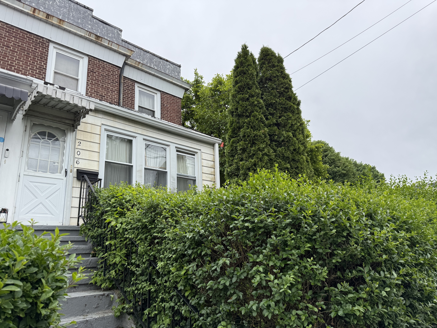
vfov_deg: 56.8
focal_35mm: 24
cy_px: 164
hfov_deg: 71.6
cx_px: 218
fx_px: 303
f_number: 1.78
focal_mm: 6.76
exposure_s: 1/1314
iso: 100
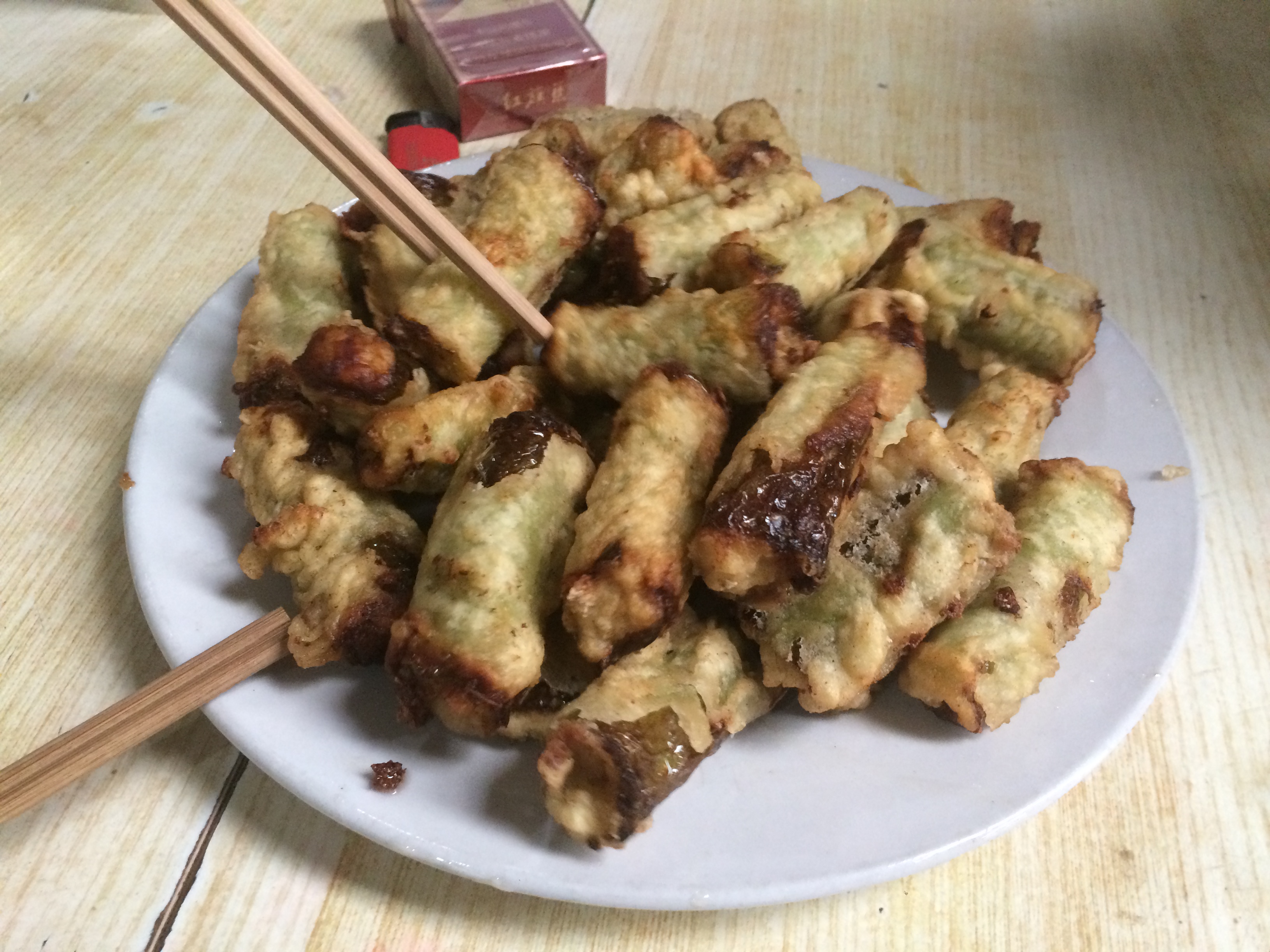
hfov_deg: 61.7
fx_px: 1064
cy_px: 476
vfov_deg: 48.2
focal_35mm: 29
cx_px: 635
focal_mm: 4.15
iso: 250
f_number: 2.2
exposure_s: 1/33
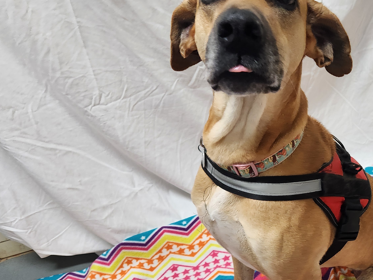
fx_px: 442
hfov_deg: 43.4
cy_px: 175
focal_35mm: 41
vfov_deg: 35.0
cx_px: 305
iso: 320
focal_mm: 5.4
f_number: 1.8
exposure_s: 1/120
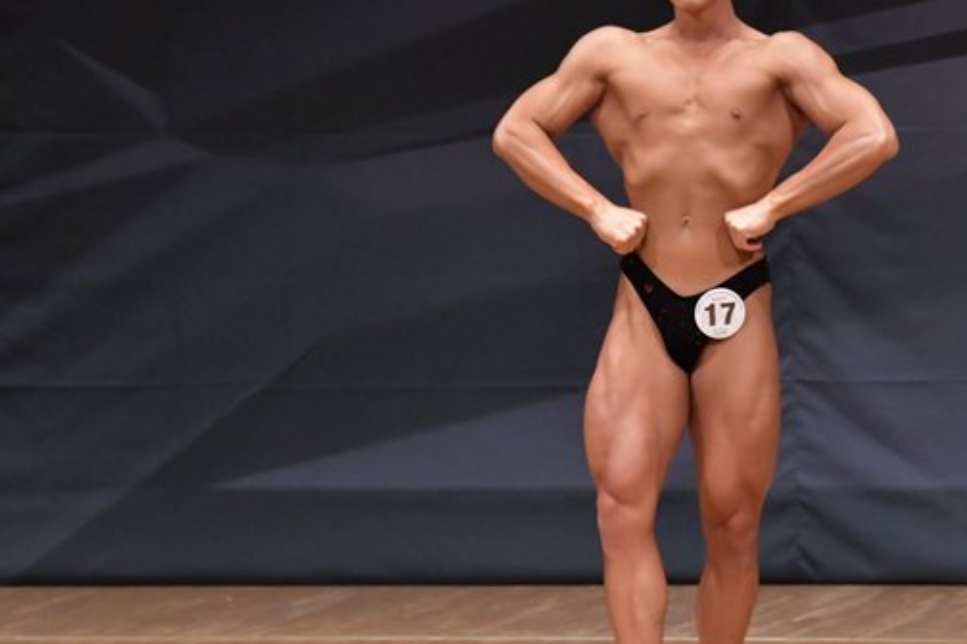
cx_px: 720
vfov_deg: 3.0
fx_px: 12382
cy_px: 355
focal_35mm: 461
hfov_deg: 4.5
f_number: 5.6
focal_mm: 200
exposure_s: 1/400
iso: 6400
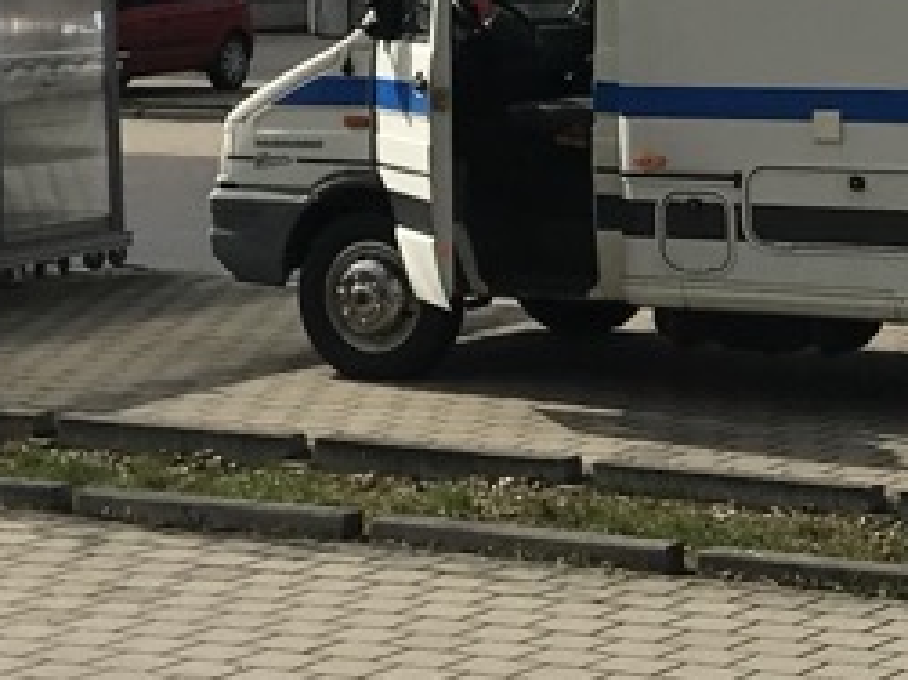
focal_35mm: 143
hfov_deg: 13.8
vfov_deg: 10.2
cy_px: -163
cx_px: 474
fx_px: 3749
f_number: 1.8
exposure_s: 1/7407
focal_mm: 3.99
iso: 25
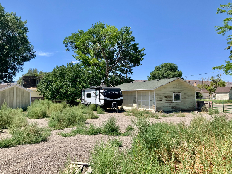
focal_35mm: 29
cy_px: 87
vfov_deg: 48.2
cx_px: 116
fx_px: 194
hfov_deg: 61.7
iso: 16
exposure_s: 1/1577
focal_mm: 3
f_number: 1.8
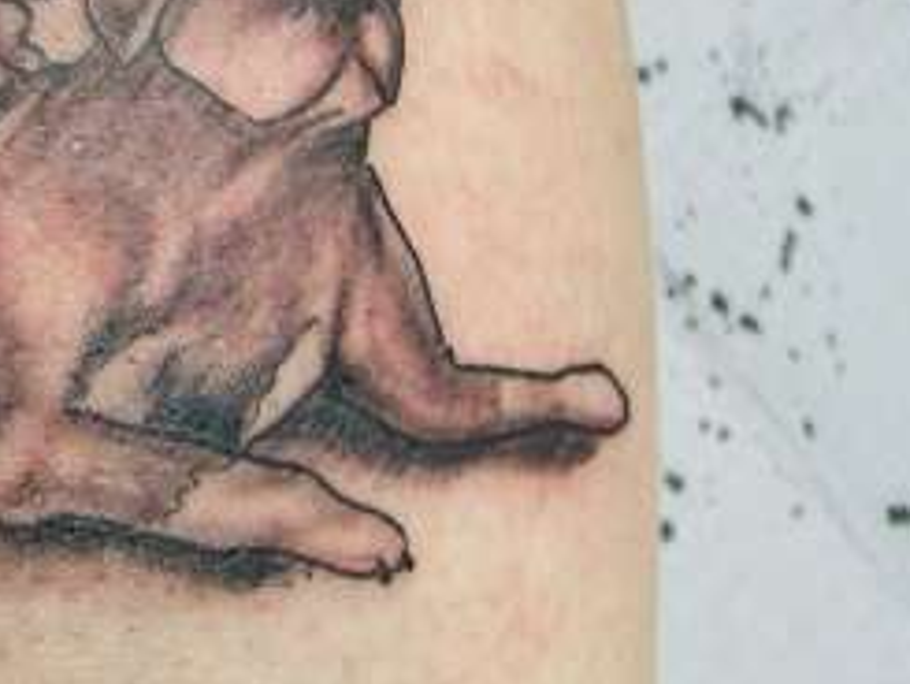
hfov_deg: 21.4
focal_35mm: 88
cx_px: -30
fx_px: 2315
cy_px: 160
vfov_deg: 16.7
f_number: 2.7
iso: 137
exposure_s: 1/32
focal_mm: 6
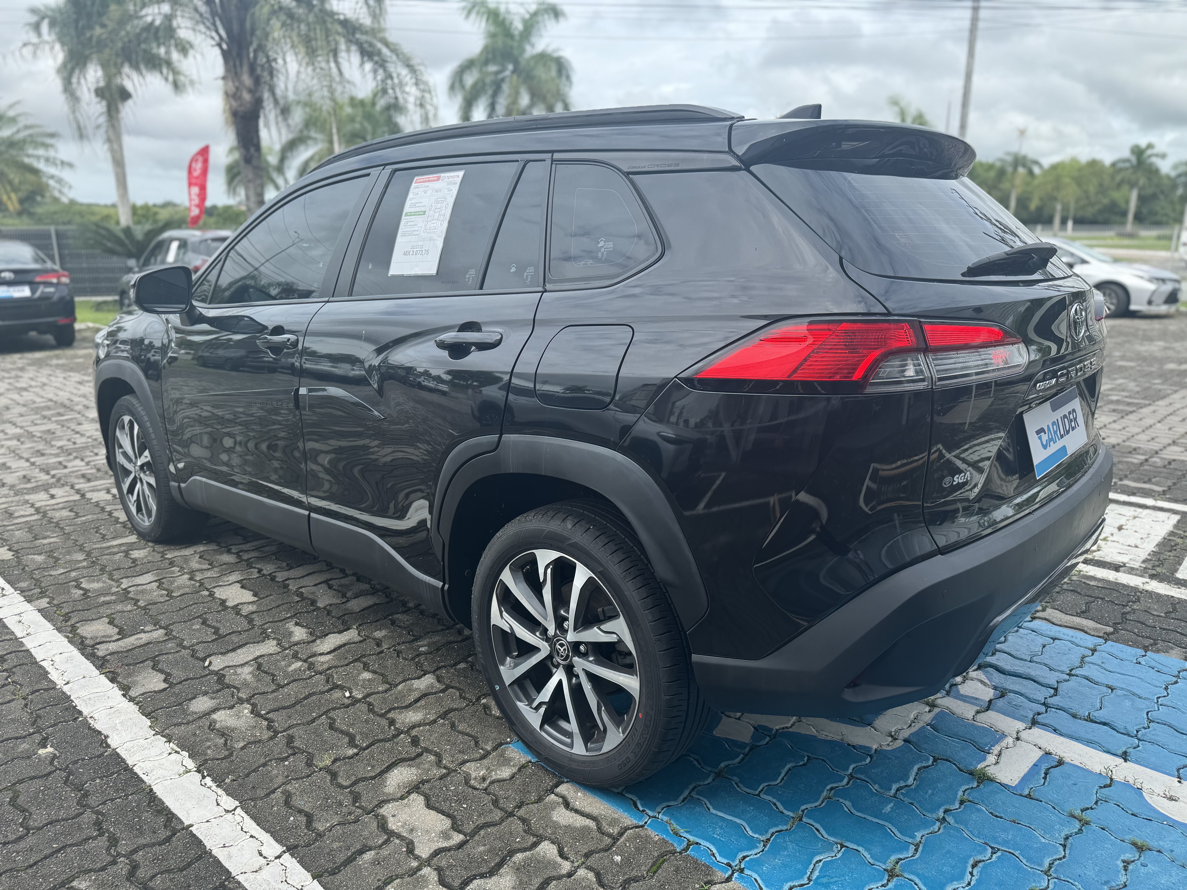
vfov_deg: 56.8
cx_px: 594
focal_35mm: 24
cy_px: 445
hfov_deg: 71.6
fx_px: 823
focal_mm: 6.76
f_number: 1.78
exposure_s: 1/1767
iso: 80
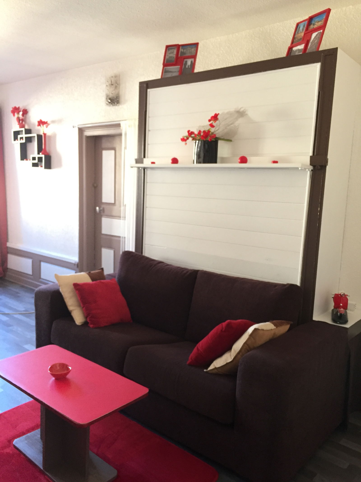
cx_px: 180
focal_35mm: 29
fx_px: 403
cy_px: 241
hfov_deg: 48.2
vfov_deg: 61.7
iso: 200
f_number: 2.2
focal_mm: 4.15
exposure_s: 1/33
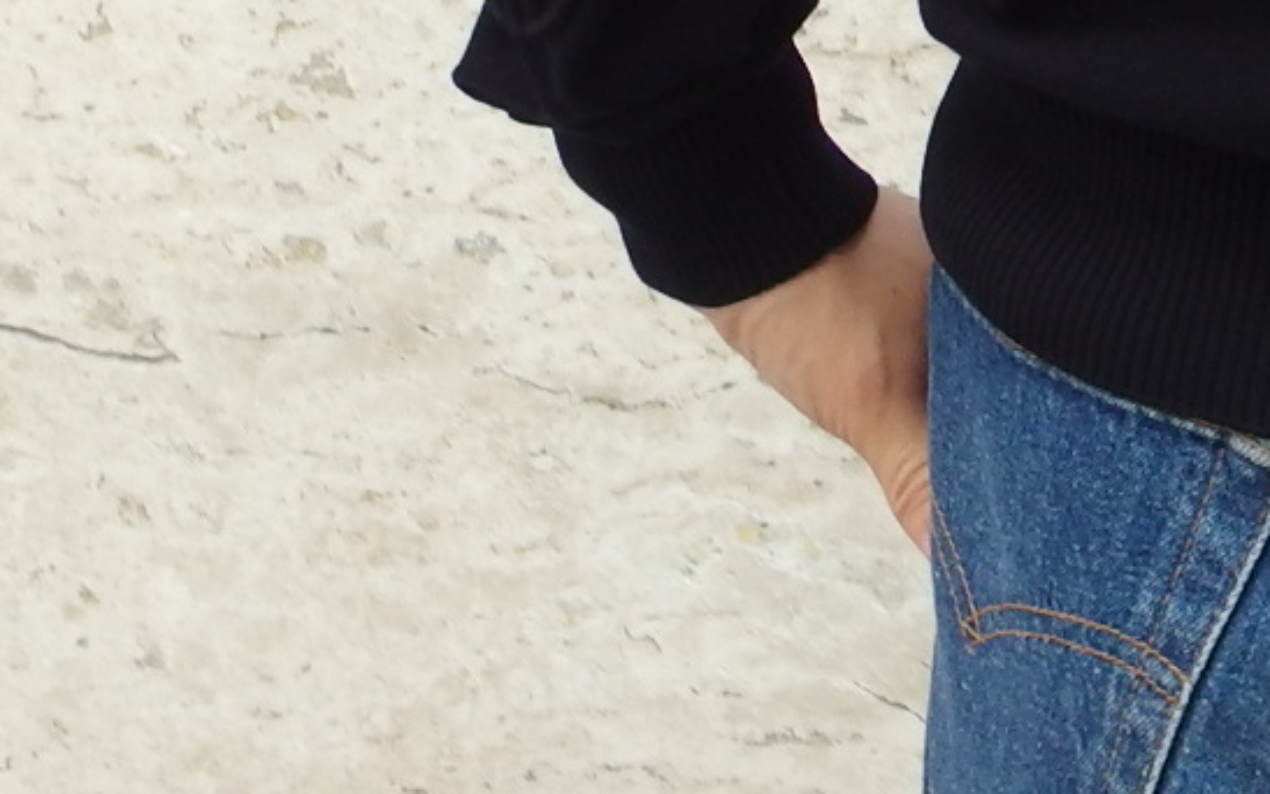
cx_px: 1630
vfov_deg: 8.8
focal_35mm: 139
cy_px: -917
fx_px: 4812
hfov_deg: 14.4
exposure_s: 1/60
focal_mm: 7.5
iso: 320
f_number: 2.5
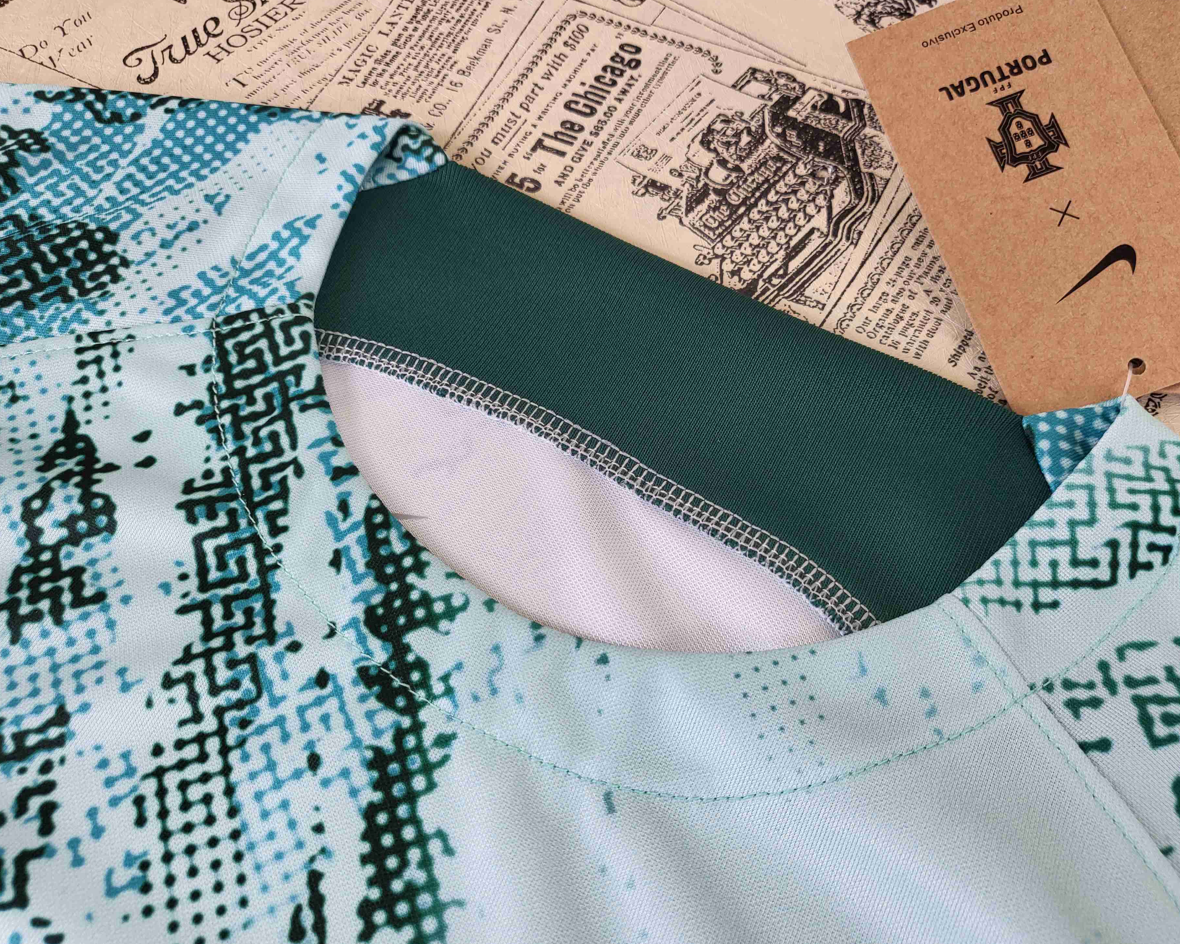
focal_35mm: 28
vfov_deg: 51.5
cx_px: 647
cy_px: 468
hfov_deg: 62.1
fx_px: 978
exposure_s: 1/100
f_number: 1.8
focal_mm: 4.25
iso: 160
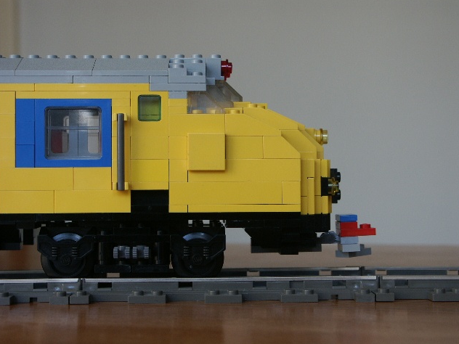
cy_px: 171
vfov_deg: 18.0
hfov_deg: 23.8
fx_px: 1087
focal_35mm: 82
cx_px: 228
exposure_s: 1/60
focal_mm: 20.11
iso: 100
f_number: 3.5
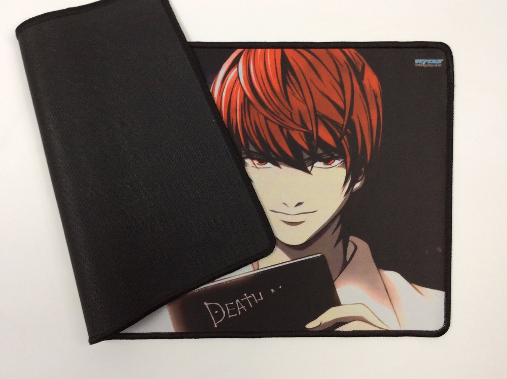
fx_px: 468
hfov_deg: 56.9
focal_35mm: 32
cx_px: 254
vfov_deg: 44.1
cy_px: 190
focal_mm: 3.3
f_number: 2.4
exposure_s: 1/25
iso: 50
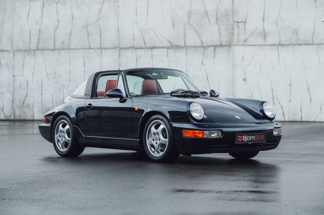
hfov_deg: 20.4
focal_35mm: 100
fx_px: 899
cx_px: 162
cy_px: 108
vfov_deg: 13.6
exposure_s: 1/60
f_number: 5.6
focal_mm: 100
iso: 400
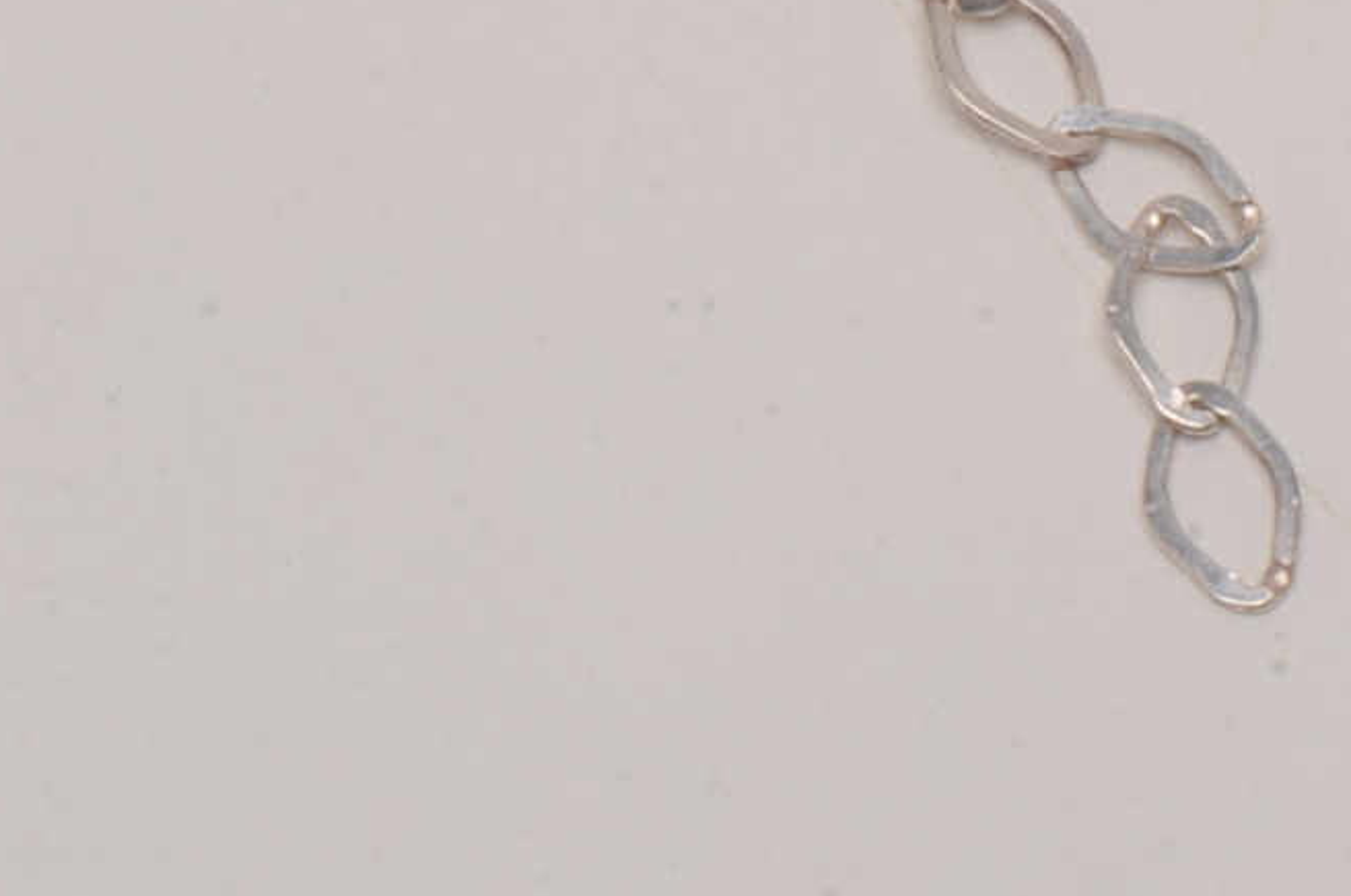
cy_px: -505
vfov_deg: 2.9
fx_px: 17940
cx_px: 2478
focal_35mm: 479
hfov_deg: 4.3
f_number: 36
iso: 100
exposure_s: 1/125
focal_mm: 85
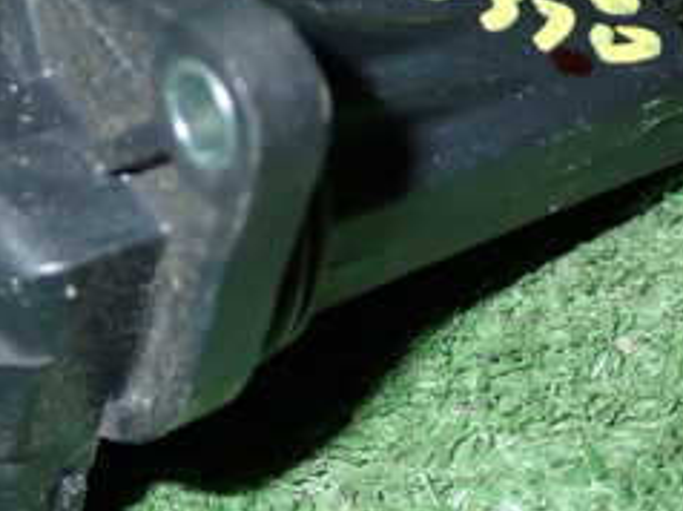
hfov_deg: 17.7
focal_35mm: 111
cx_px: 350
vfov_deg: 13.3
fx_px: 2188
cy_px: 241
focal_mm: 7.84
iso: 200
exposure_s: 1/40
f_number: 9
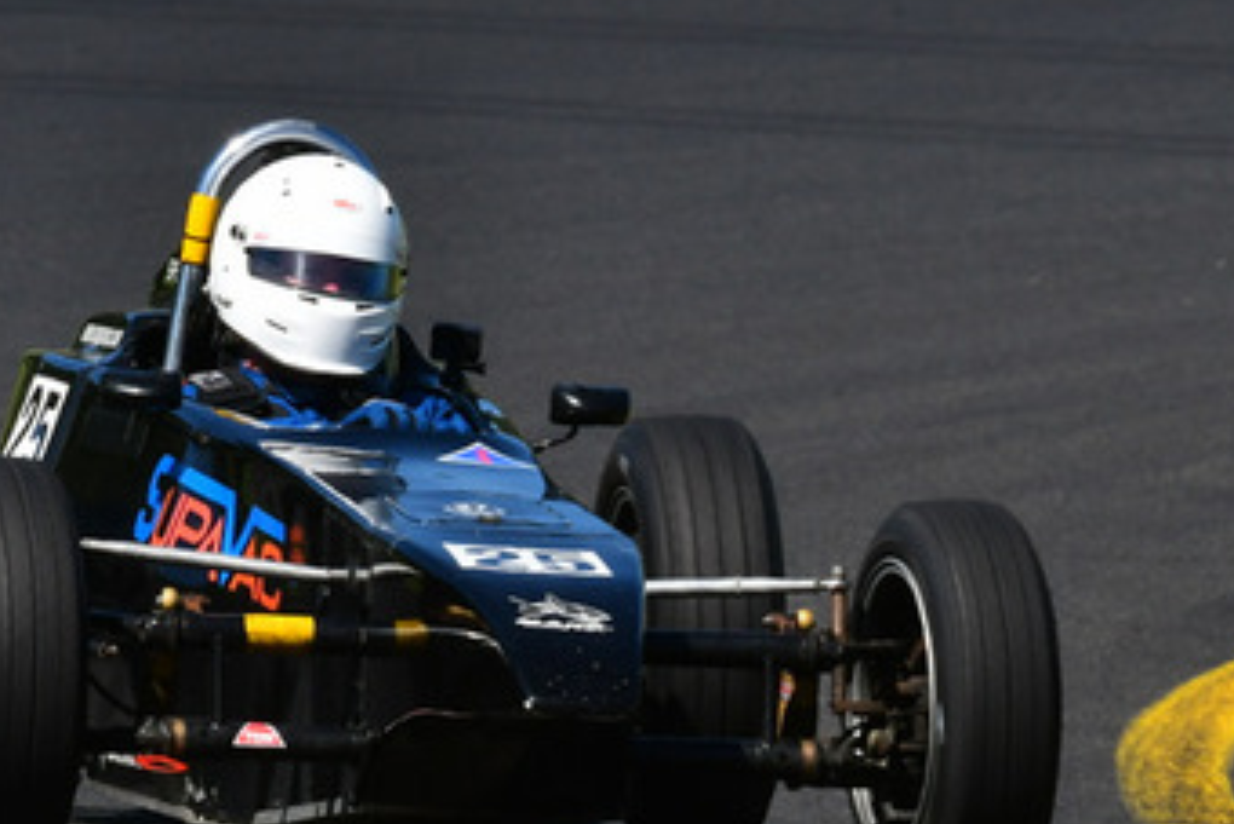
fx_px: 53288
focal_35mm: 1554
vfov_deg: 0.9
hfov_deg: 1.3
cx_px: 588
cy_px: 348
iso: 400
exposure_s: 1/640
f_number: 11
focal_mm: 440
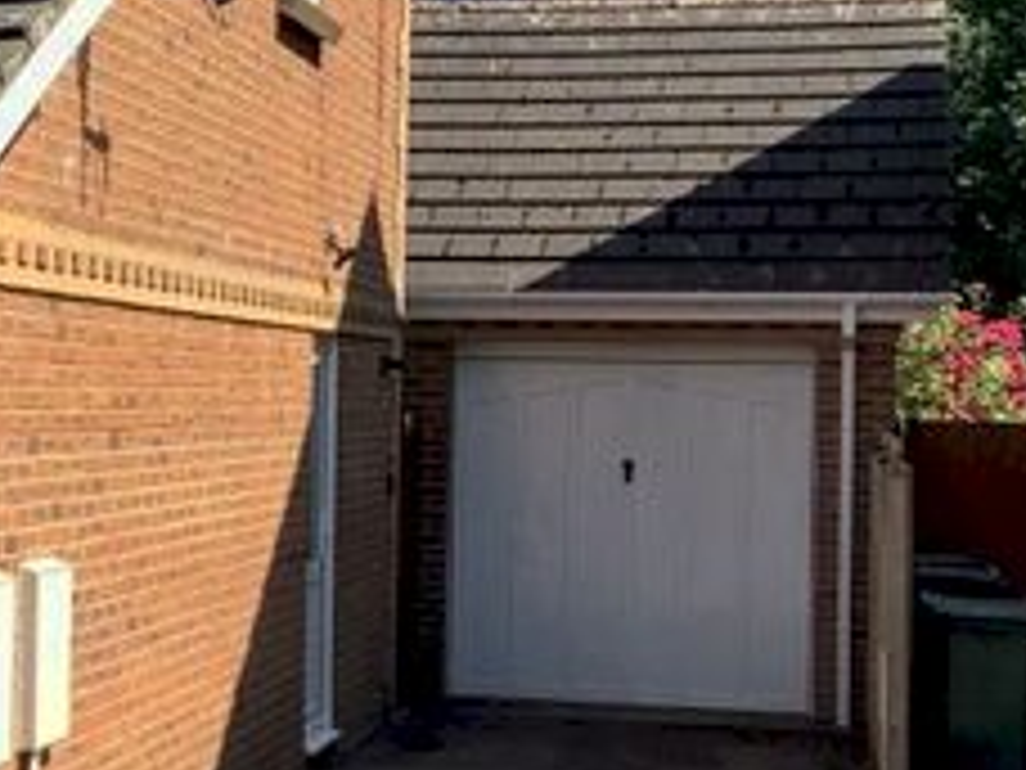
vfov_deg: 15.6
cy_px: 394
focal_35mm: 95
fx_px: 2816
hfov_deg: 19.8
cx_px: -104
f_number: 2.4
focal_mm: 3.3
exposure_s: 1/886
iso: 25
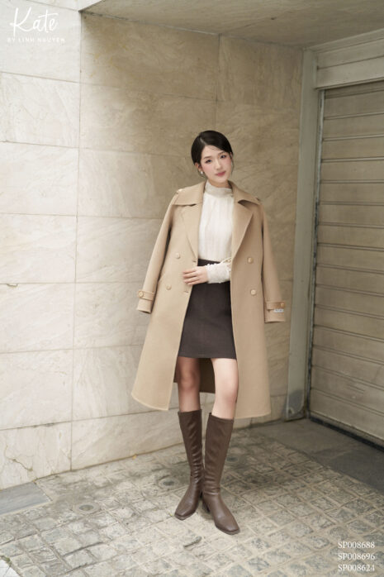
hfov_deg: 27.0
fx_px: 800
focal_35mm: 50
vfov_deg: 39.6
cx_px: 192
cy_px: 288
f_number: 1.4
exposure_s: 1/125
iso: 800
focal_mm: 50
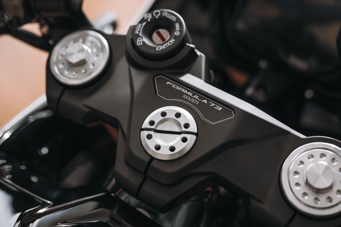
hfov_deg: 39.6
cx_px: 170
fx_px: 474
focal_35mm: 50
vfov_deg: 27.0
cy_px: 114
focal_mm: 50
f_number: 3.2
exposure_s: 1/125
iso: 250
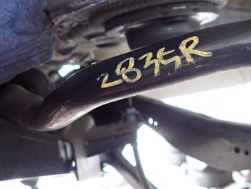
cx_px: 162
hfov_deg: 44.3
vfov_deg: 34.2
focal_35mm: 42
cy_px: 69
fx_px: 305
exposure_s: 1/30
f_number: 2
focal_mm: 4.5
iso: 320
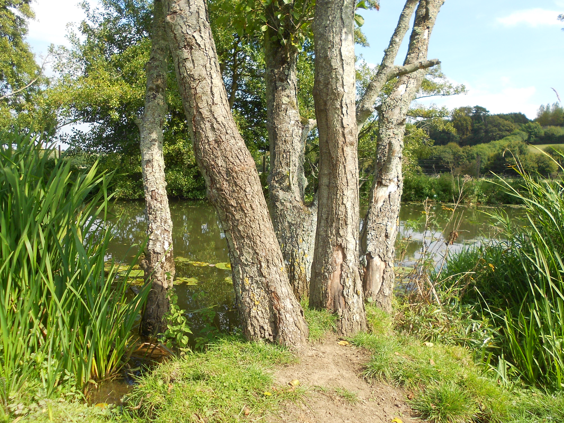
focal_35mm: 28
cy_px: 221
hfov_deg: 63.4
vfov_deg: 49.7
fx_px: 456
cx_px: 265
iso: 80
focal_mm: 4.6
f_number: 3.2
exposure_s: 1/500
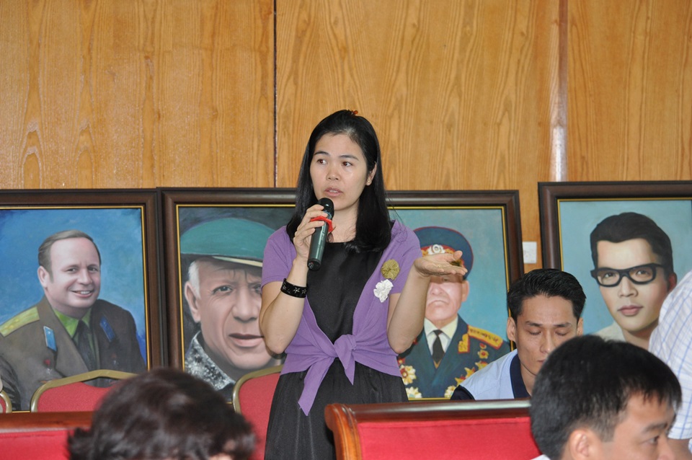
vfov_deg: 13.0
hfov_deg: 19.5
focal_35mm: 105
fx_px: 2016
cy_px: 230
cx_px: 346
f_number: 4.5
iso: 800
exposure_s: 1/60
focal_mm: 70
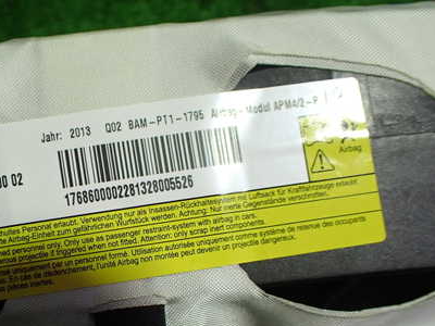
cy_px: 236
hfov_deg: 41.0
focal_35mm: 45
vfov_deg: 31.7
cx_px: 113
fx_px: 565
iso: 320
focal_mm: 5.4
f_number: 2.3
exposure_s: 1/125
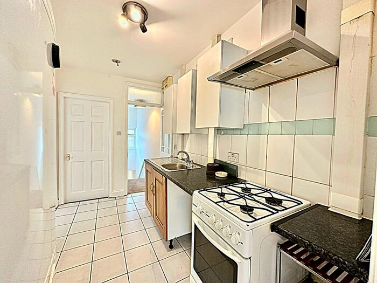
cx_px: 188
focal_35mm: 14
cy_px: 142
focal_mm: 2.22
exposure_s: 1/100
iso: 200
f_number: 2.2
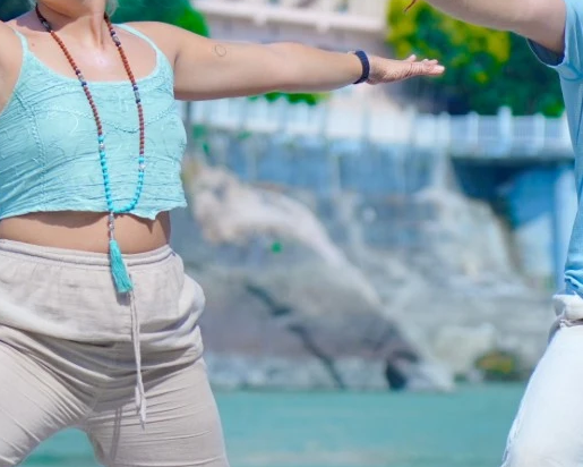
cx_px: 341
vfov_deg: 5.2
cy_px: 215
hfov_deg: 6.6
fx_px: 5090
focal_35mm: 295
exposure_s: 1/8000
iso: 800
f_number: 4
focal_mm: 100
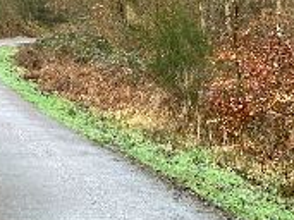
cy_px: 168
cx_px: -57
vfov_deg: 7.5
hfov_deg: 9.9
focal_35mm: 197
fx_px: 1672
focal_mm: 6.86
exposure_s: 1/121
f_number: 1.78
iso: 80
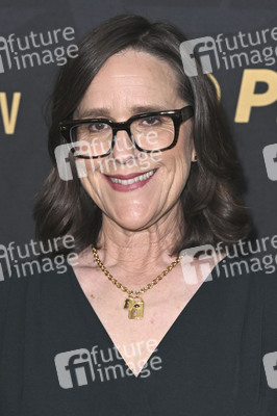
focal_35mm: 136
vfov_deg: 15.1
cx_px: 138
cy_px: 208
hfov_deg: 10.1
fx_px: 1572
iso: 2000
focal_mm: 91
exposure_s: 1/320
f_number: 5.6
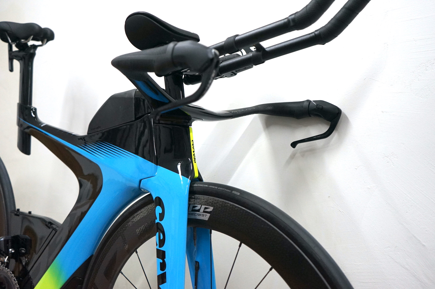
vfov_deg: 39.9
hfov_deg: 57.3
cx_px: 218
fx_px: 398
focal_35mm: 33
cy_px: 144
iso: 2500
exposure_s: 1/160
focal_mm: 33
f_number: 4
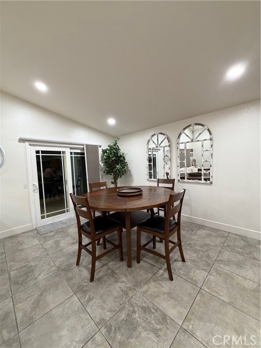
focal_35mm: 14
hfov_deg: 85.7
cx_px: 130
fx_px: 141
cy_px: 174
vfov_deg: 102.1
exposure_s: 1/60
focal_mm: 2.22
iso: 320
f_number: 2.2
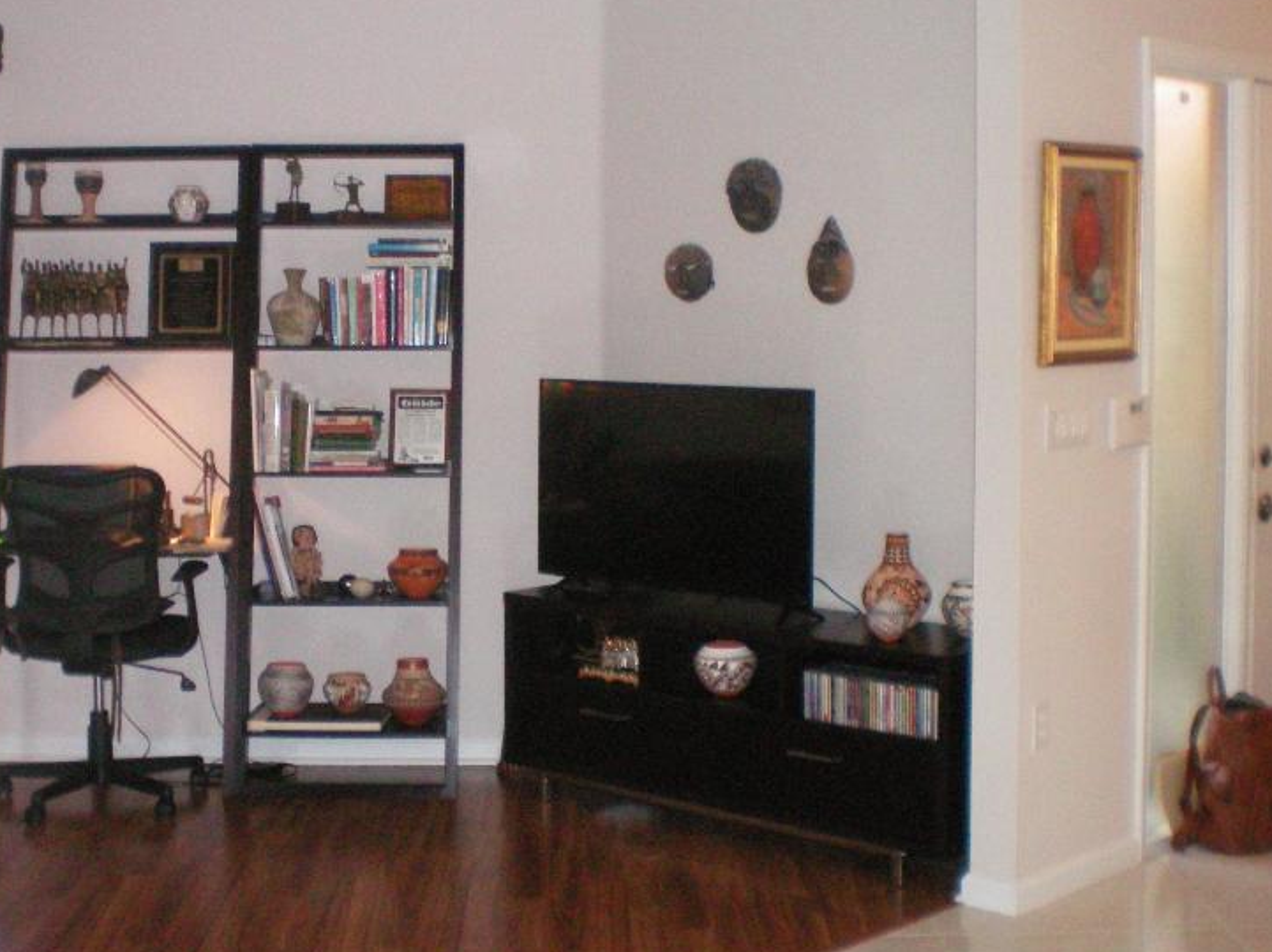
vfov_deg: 27.0
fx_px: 1983
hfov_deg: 35.6
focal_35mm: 54
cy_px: 383
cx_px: 633
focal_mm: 6.3
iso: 400
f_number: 3.1
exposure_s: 1/60
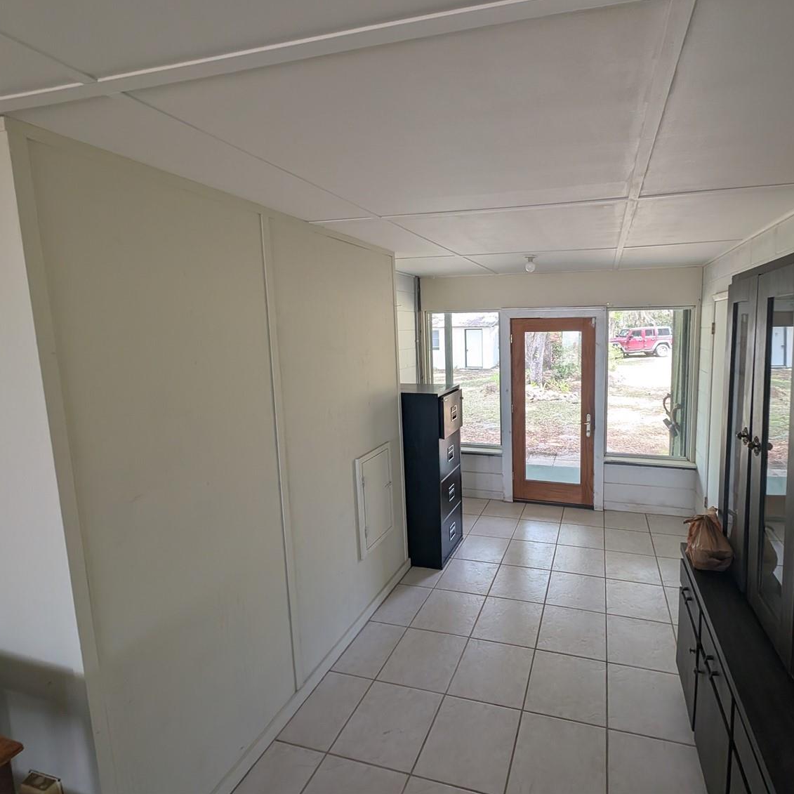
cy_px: 374
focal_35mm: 15
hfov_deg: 88.9
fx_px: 389
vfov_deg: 91.0
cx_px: 505
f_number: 1.95
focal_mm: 2.23
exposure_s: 1/57
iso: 69
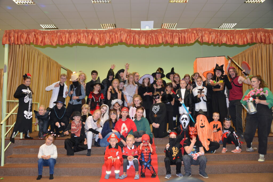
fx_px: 243
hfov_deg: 58.7
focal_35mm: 32
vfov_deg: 41.1
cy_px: 91
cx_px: 136
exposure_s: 1/60
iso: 720
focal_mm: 32
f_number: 3.8
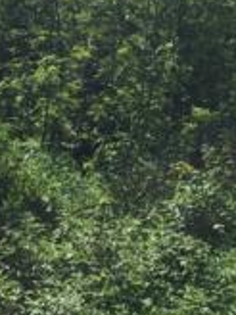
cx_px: 204
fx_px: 945
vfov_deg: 18.7
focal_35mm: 104
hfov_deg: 14.1
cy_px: 58
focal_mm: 4.15
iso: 32
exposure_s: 1/1799
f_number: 2.2
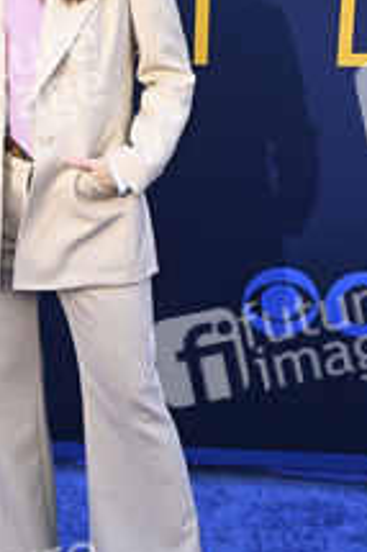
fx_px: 1026
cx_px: 49
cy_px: 218
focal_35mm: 67
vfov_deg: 30.0
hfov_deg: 20.0
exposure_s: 1/200
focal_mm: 36
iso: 400
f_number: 5.6
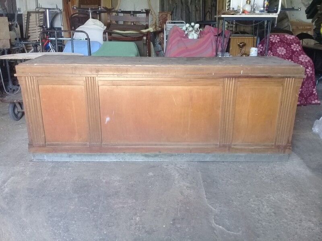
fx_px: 288
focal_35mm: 31
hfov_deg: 58.4
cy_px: 120
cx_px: 161
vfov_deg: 45.4
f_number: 2.2
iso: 160
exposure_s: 1/33
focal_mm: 3.3
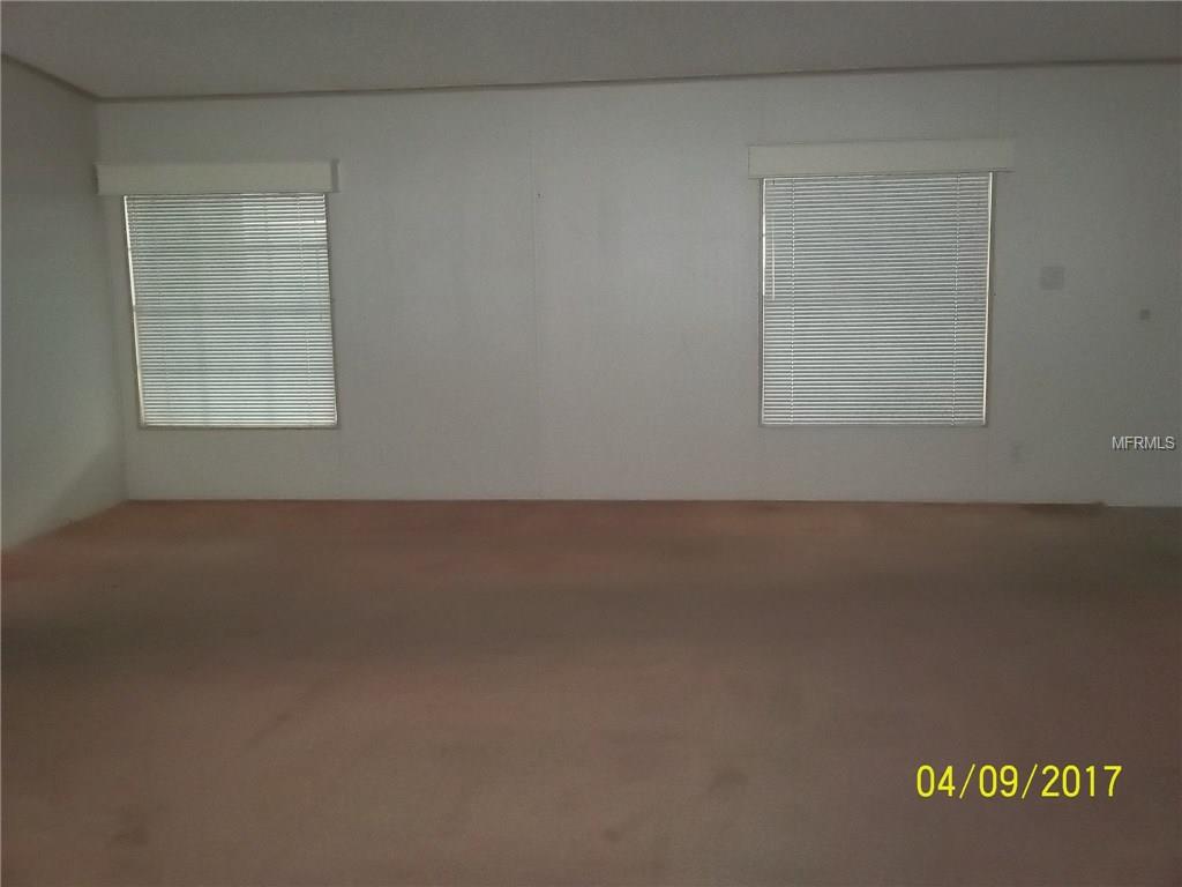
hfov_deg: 49.0
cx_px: 591
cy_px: 444
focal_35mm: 38
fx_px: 1298
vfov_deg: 37.7
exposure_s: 1/60
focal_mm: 6.3
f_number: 4.5
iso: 360
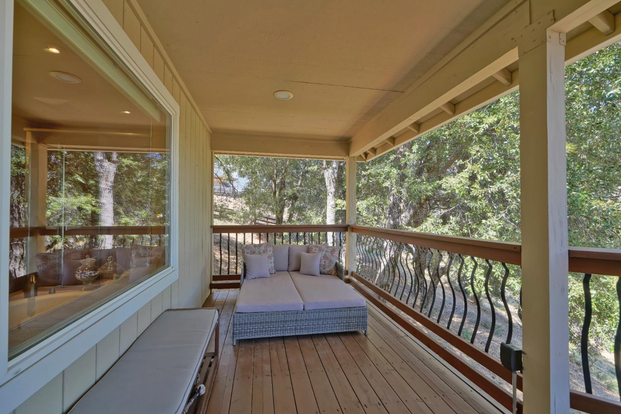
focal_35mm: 14
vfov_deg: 81.2
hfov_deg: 104.3
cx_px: 310
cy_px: 207
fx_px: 241
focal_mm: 14
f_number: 7.1
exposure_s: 1/15
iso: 100
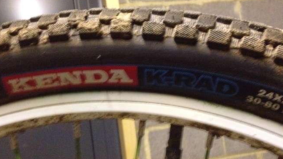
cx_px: 156
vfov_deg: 25.4
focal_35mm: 47
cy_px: 97
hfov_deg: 43.7
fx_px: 353
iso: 800
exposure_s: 1/15
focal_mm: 4.28
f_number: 2.4
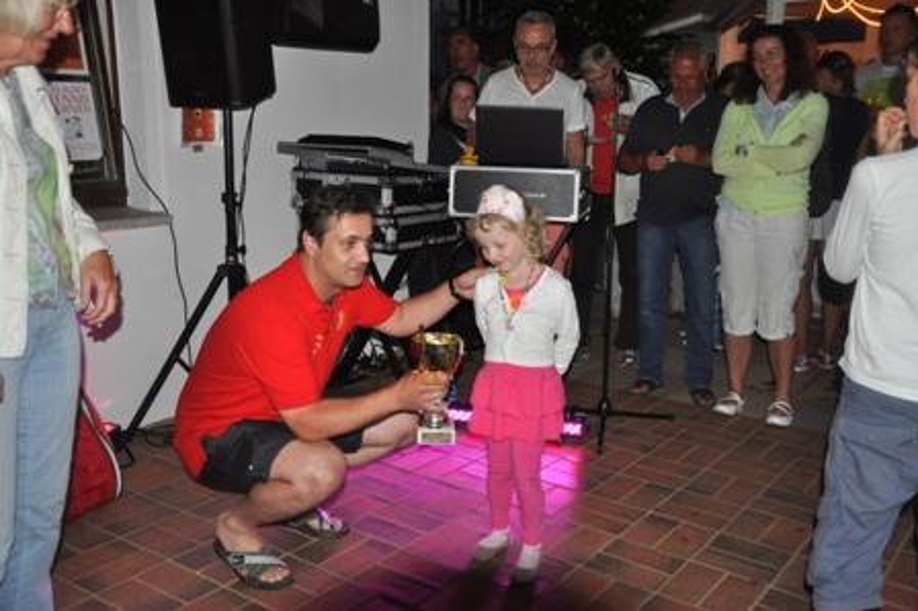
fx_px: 956
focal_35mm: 38
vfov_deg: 35.4
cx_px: 459
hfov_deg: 51.3
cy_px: 306
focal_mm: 25
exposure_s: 1/60
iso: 800
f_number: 4
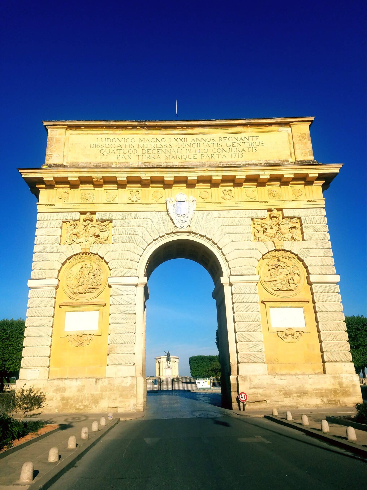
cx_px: 184
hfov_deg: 53.1
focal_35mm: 26
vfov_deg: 67.3
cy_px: 245
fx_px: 368
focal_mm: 4.2
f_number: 1.7
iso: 50
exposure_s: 1/5000
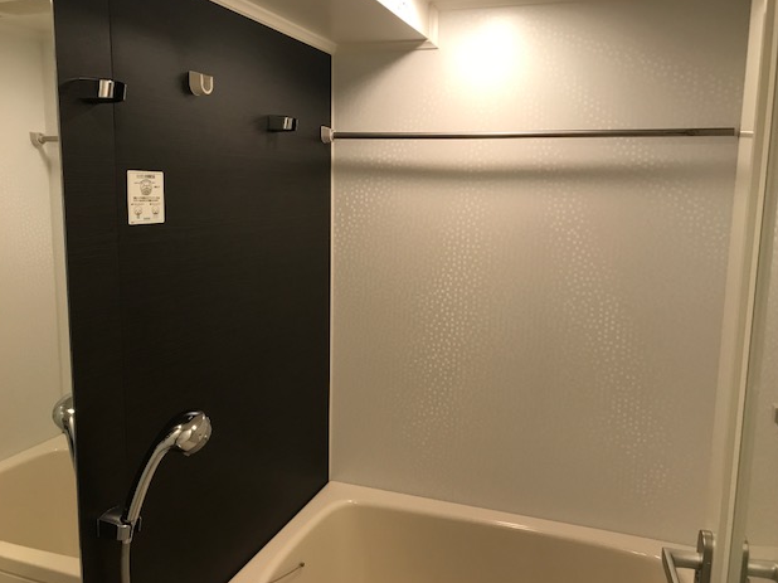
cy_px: 287
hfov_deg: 61.7
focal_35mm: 29
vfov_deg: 48.2
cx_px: 392
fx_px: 652
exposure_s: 1/25
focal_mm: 3.99
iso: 40
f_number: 1.8
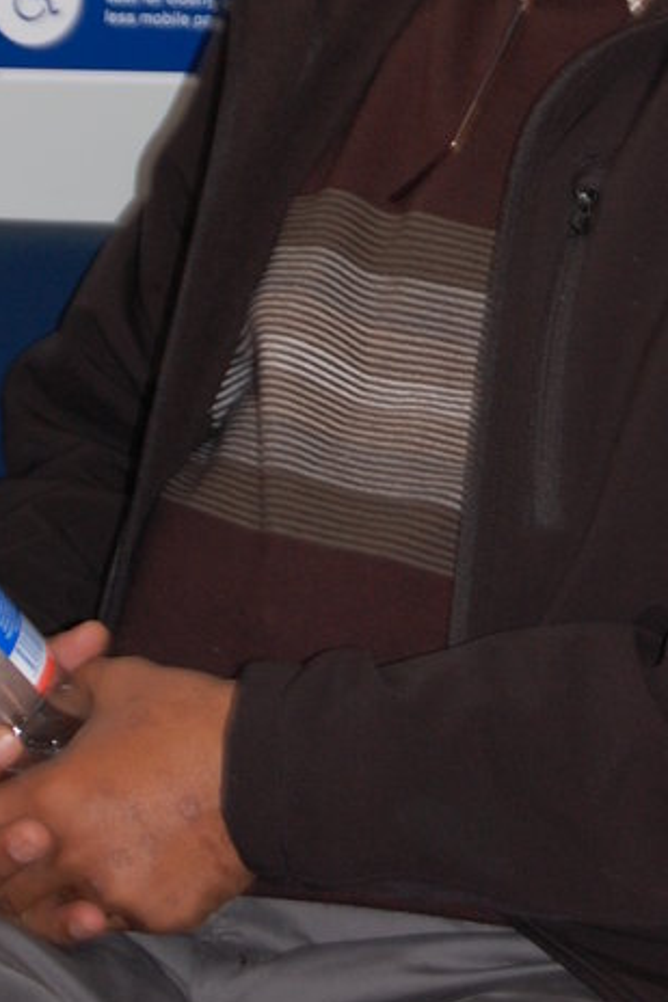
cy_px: -41
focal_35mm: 182
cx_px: 626
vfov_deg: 11.2
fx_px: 5072
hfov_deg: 7.5
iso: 400
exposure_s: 1/60
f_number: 5.6
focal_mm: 55
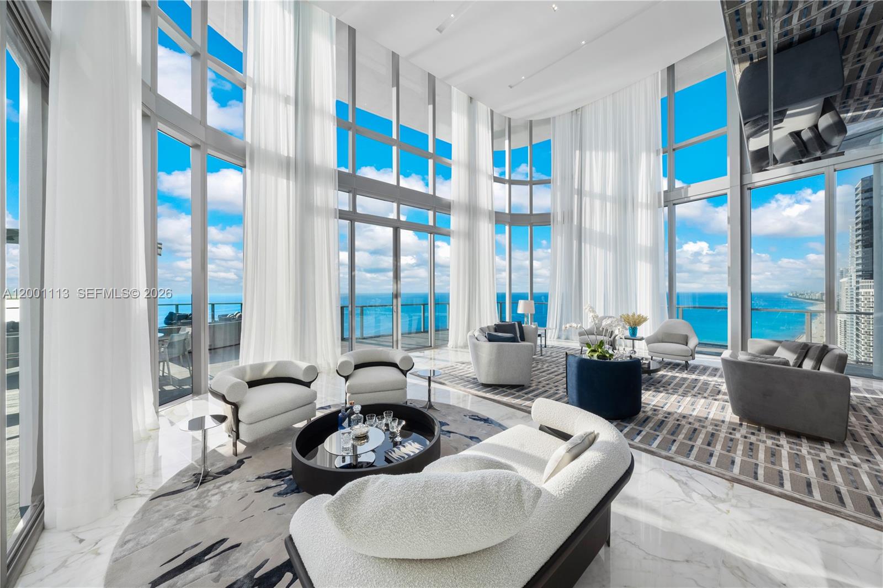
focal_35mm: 12
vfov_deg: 90.0
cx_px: 442
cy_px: 294
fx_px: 294
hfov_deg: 112.6
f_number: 11
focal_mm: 12
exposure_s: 1/50
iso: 200
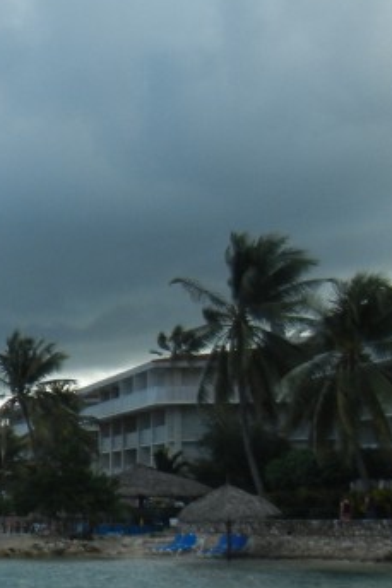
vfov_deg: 21.3
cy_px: 550
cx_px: -322
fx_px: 1520
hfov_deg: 13.2
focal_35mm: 93
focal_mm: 5.4
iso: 160
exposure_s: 1/456
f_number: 7
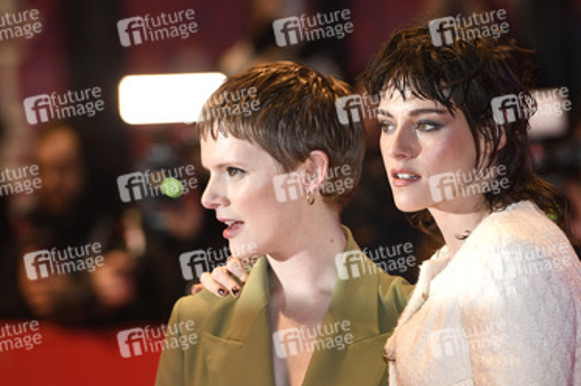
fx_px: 3902
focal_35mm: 242
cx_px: 334
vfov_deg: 5.7
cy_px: 223
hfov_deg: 8.5
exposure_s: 1/250
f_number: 5
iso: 800
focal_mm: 200
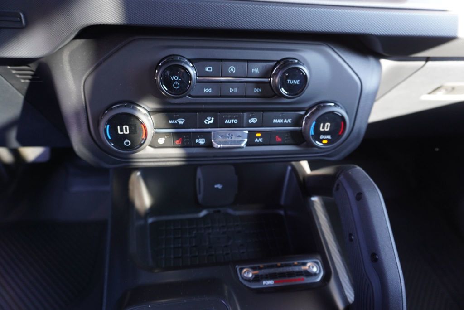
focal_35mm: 24
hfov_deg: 73.7
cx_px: 232
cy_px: 155
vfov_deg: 53.2
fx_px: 309
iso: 640
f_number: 4
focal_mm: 16
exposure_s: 1/60
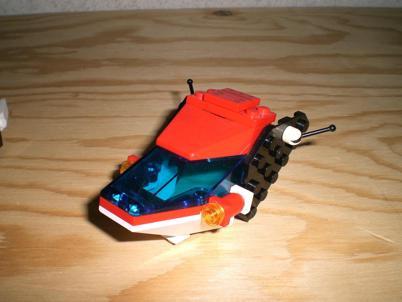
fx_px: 441
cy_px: 151
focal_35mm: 38
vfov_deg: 37.7
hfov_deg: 49.0
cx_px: 201
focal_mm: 6.3
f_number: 4.4
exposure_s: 1/60
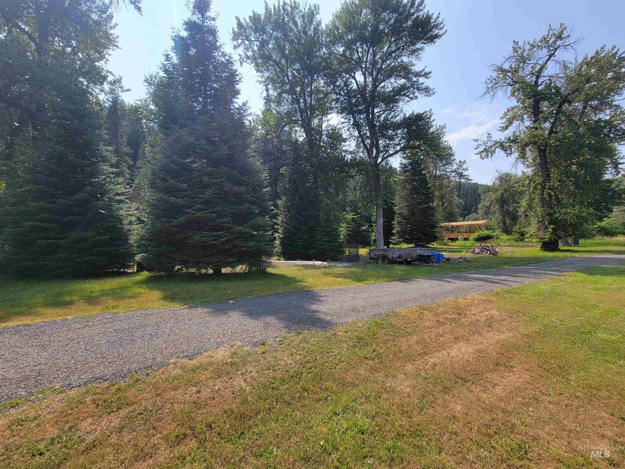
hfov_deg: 106.2
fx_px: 235
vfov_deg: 89.9
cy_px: 234
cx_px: 312
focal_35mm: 13
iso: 50
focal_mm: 2.2
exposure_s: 1/1238
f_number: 2.2
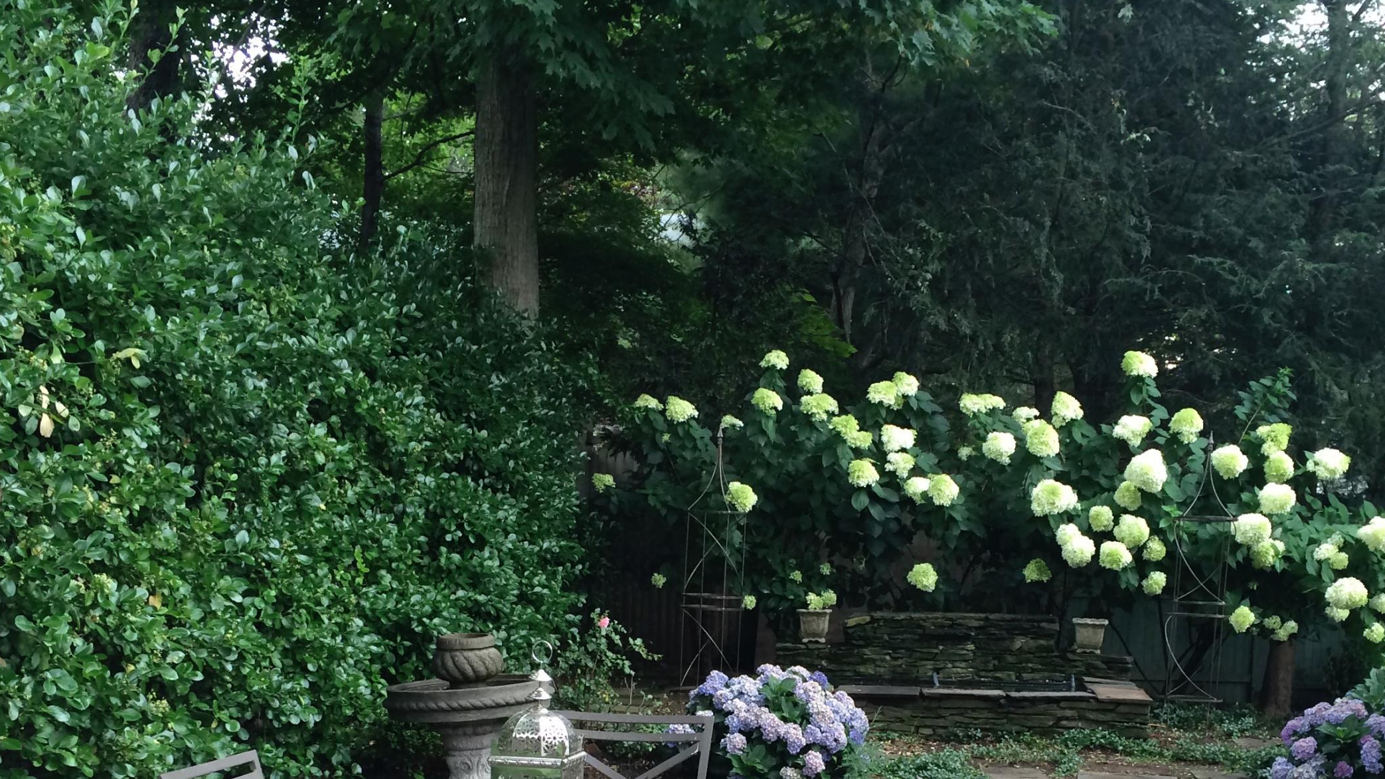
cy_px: 730
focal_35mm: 47
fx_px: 1726
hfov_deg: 43.7
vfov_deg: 24.5
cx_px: 758
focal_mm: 4.12
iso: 40
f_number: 2.2
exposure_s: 1/40
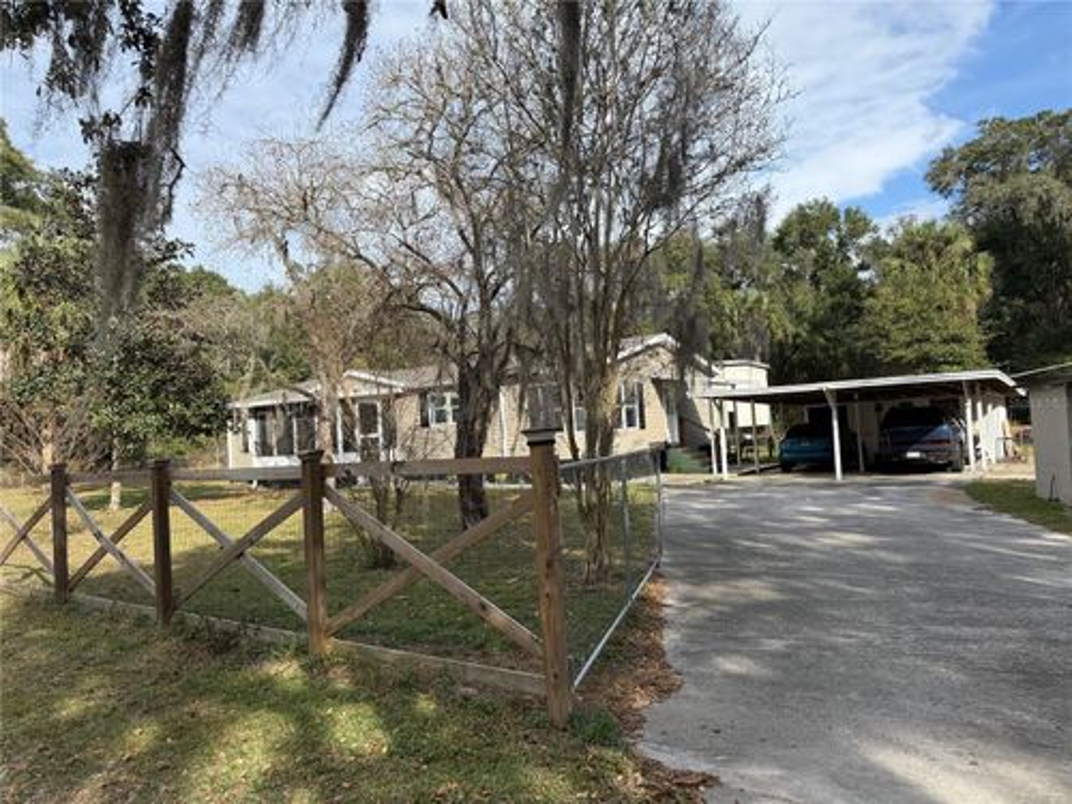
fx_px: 743
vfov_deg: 56.8
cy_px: 402
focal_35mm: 24
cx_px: 536
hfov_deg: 71.6
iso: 100
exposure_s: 1/3021
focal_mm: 6.76
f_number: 1.78
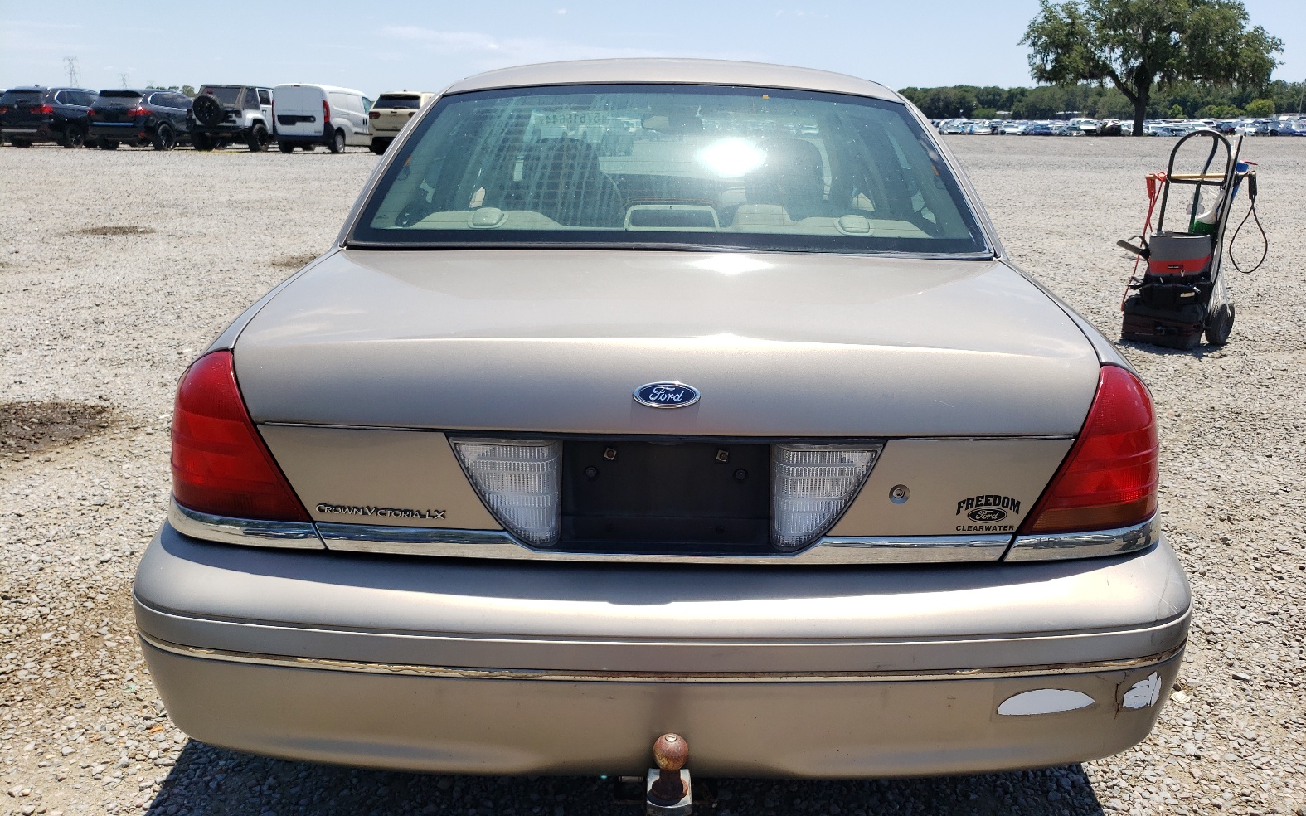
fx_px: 996
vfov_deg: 44.3
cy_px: 487
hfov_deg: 66.5
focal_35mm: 28
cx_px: 662
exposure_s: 1/2500
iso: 50
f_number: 1.5
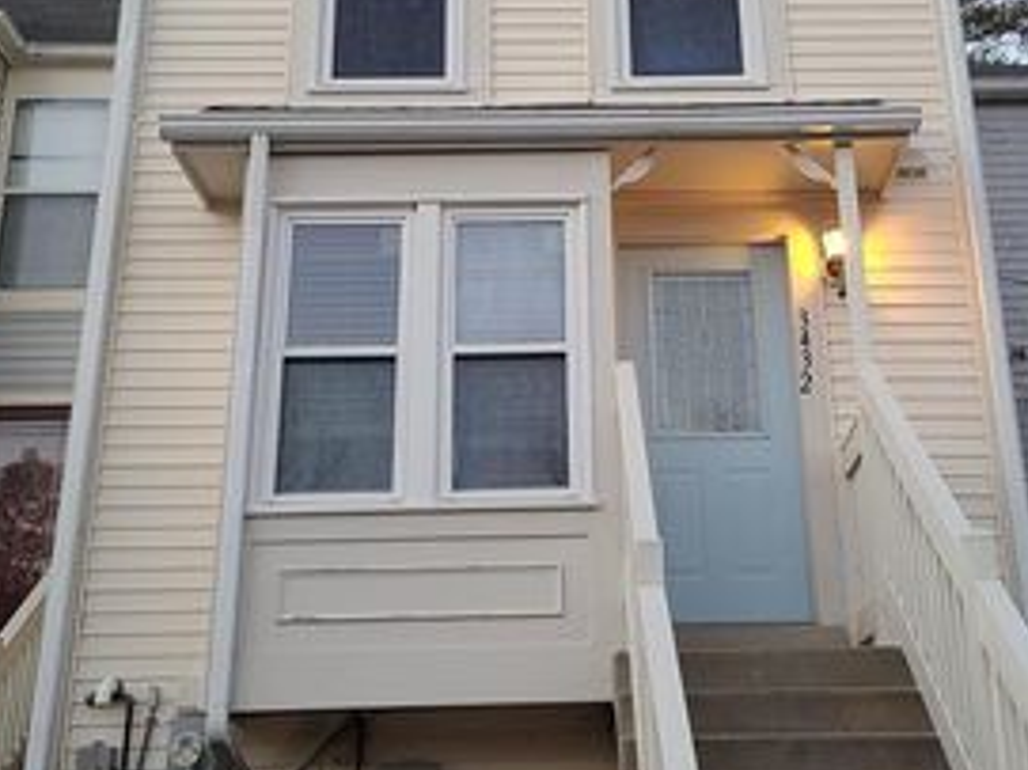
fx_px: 1425
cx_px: 596
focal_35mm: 48
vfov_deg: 30.0
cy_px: 260
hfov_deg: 39.6
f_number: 1.8
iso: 64
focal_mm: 5.4
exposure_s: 1/60
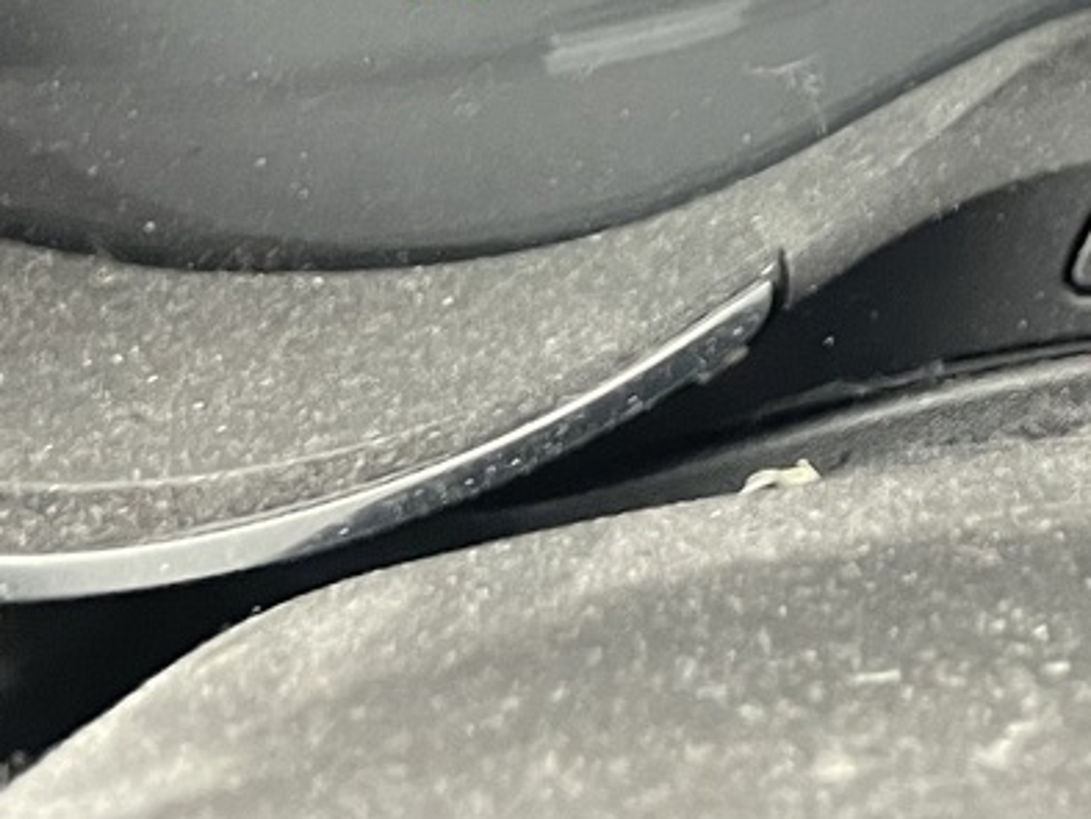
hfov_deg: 18.8
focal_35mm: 95
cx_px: 1509
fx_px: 2996
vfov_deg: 14.1
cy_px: -573
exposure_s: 1/60
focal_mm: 4.2
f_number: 1.6
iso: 200
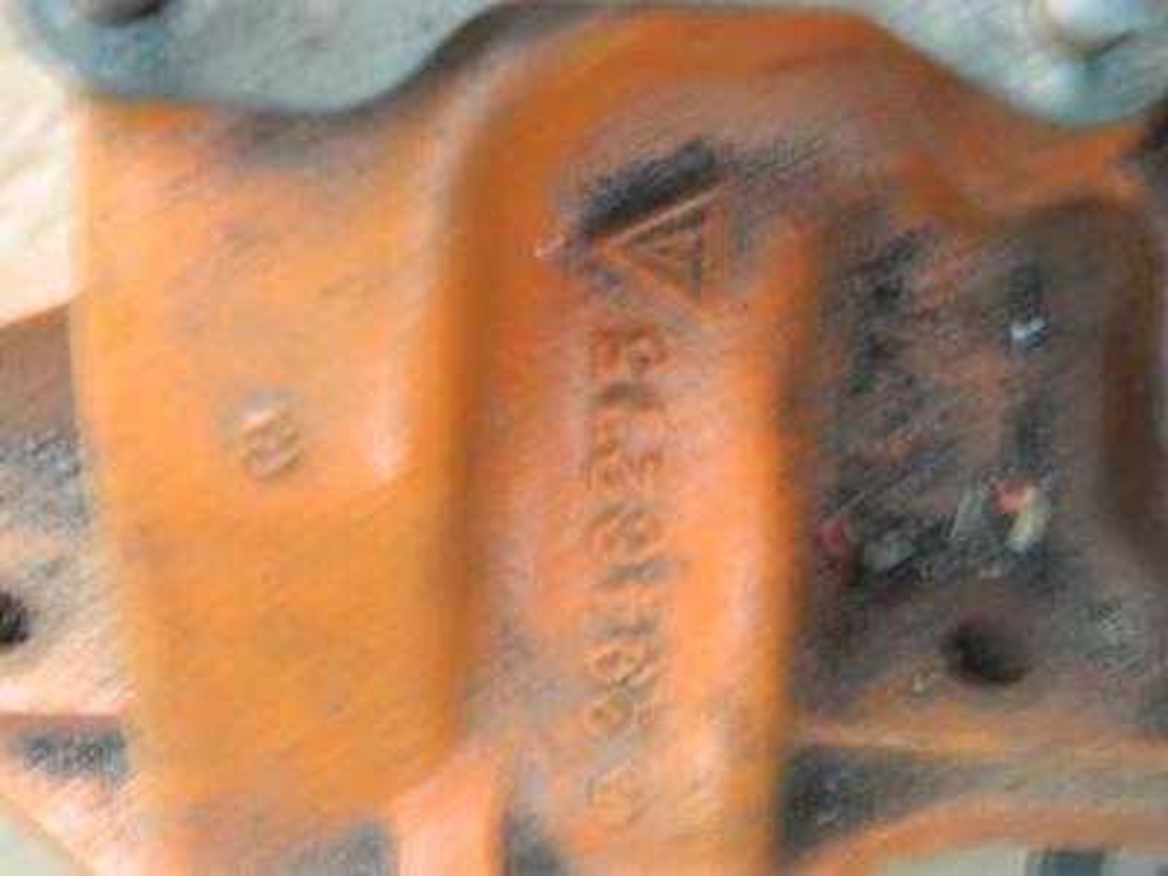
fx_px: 3475
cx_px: 584
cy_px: 438
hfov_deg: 19.1
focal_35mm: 103
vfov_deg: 14.4
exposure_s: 1/13
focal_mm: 18.6
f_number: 4.5
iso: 400
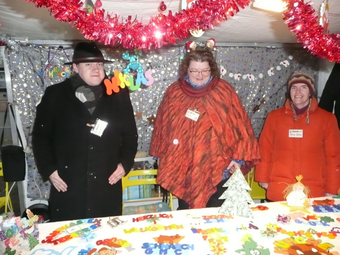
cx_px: 170
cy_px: 128
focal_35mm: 28
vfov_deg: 49.7
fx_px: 275
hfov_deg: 63.4
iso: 320
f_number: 3.3
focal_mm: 4.6
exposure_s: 1/30
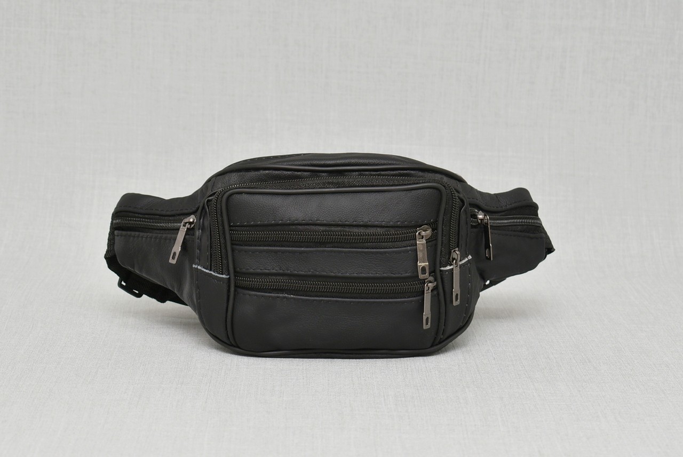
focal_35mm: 82
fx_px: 1567
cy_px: 228
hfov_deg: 24.6
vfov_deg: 16.6
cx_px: 342
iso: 100
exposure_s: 1/60
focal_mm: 55
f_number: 5.6
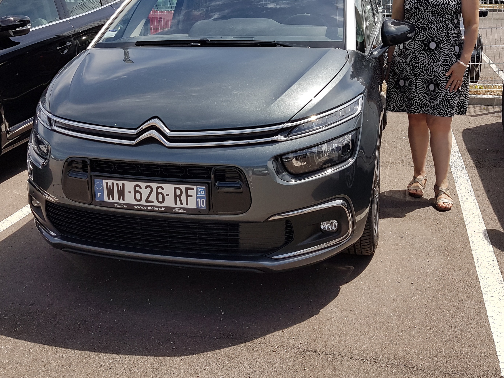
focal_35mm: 38
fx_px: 553
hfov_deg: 48.9
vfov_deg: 37.2
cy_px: 118
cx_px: 230
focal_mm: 4.2
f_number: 1.7
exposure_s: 1/2232
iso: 40
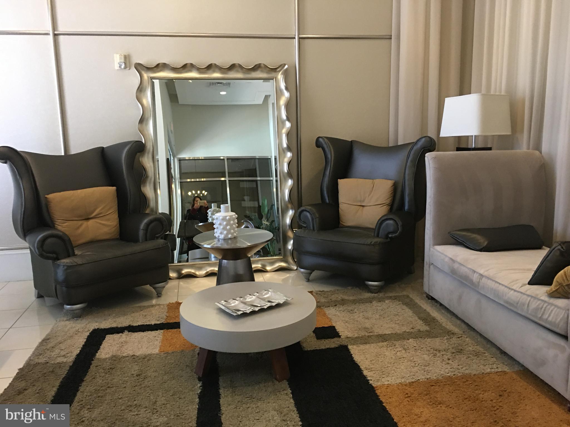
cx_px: 285
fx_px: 478
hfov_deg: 61.7
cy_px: 214
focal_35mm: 29
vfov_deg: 48.2
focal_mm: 4.15
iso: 80
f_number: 2.2
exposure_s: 1/10
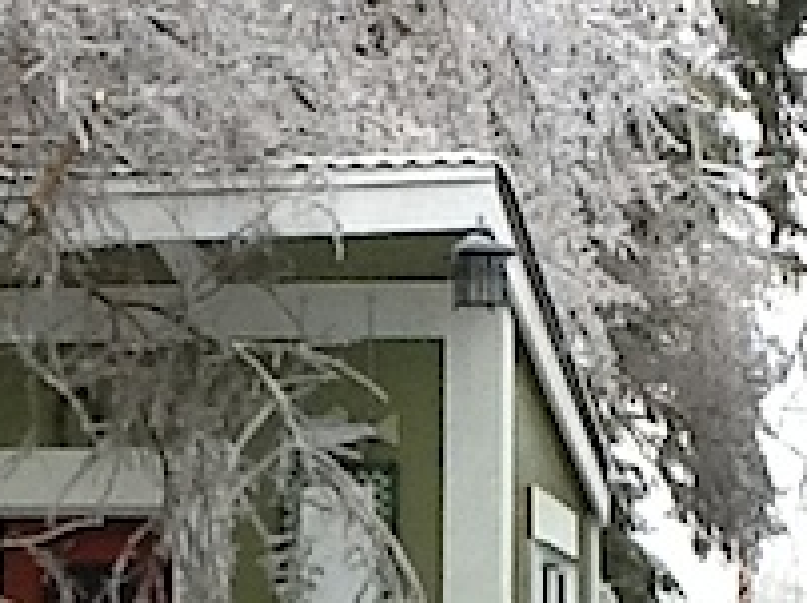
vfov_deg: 11.1
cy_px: 679
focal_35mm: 131
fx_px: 3050
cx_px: 204
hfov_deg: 15.0
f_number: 2.4
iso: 64
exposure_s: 1/120
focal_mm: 2.03
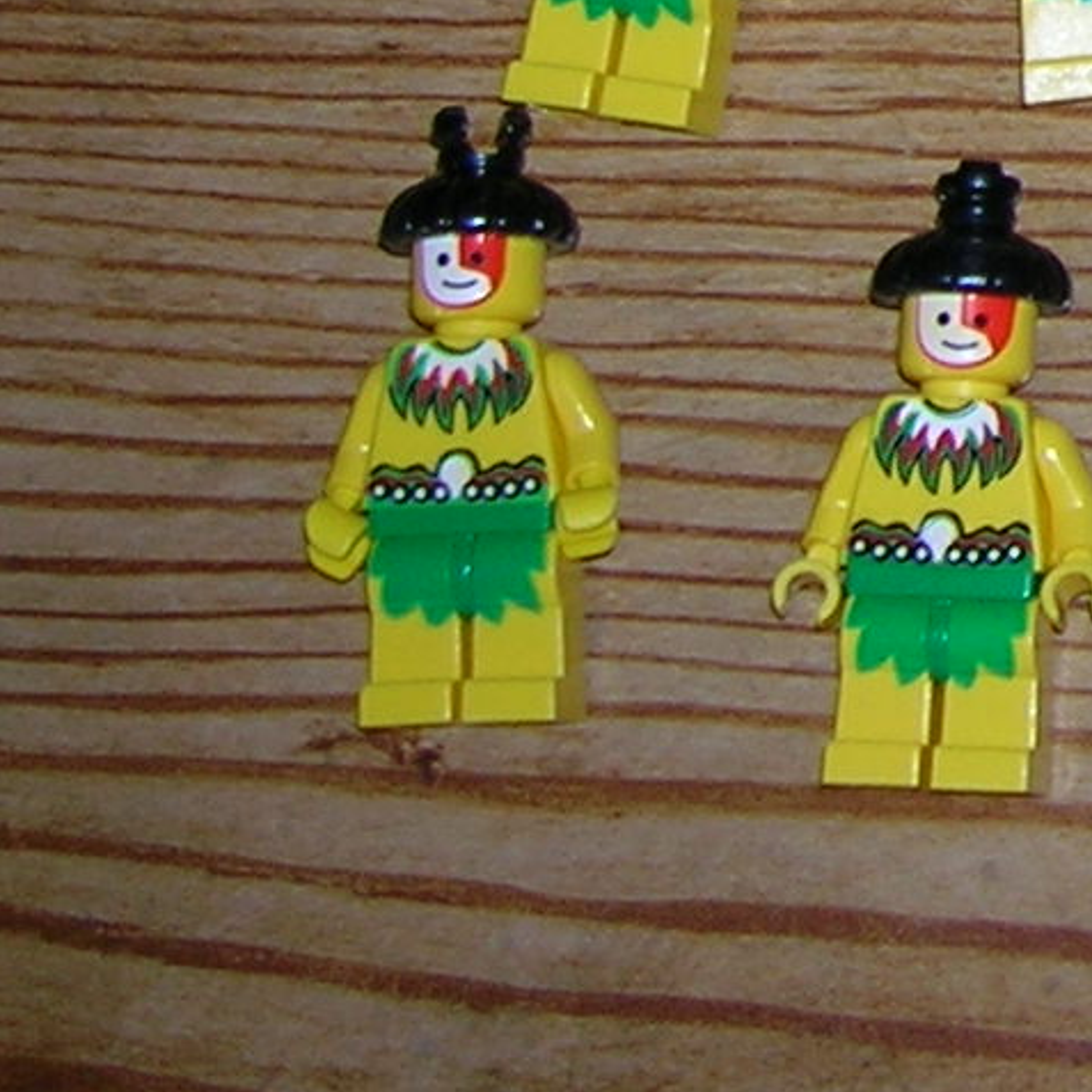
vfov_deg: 11.7
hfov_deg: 10.9
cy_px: -481
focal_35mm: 144
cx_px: 2287
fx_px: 5139
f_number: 2.9
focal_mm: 5.7
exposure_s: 1/60.1
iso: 50
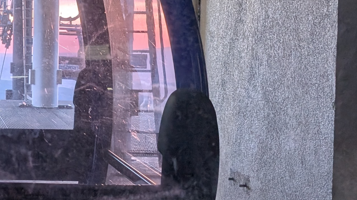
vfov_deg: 14.3
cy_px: 58
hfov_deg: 23.5
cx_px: -52
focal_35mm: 84
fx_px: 795
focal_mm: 6.9
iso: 217
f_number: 1.68
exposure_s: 1/171
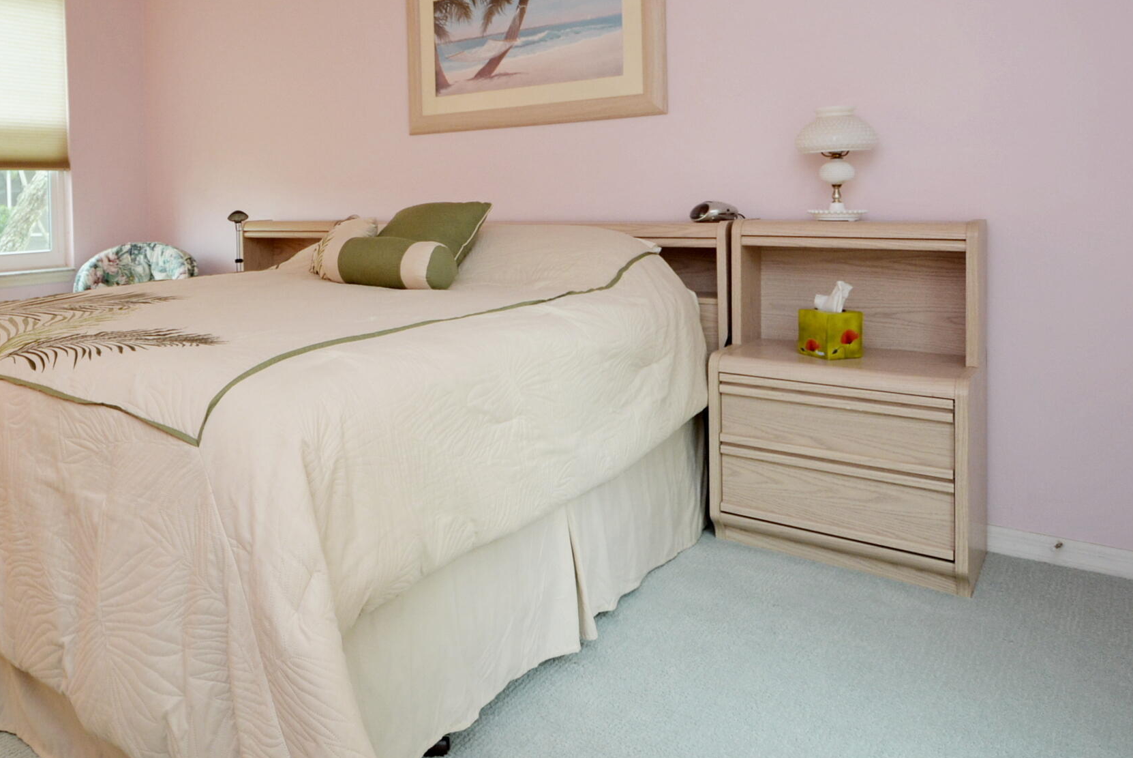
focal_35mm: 27
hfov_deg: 63.8
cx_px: 297
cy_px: 220
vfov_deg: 46.8
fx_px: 850
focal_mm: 10
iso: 450
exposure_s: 1/60
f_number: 4
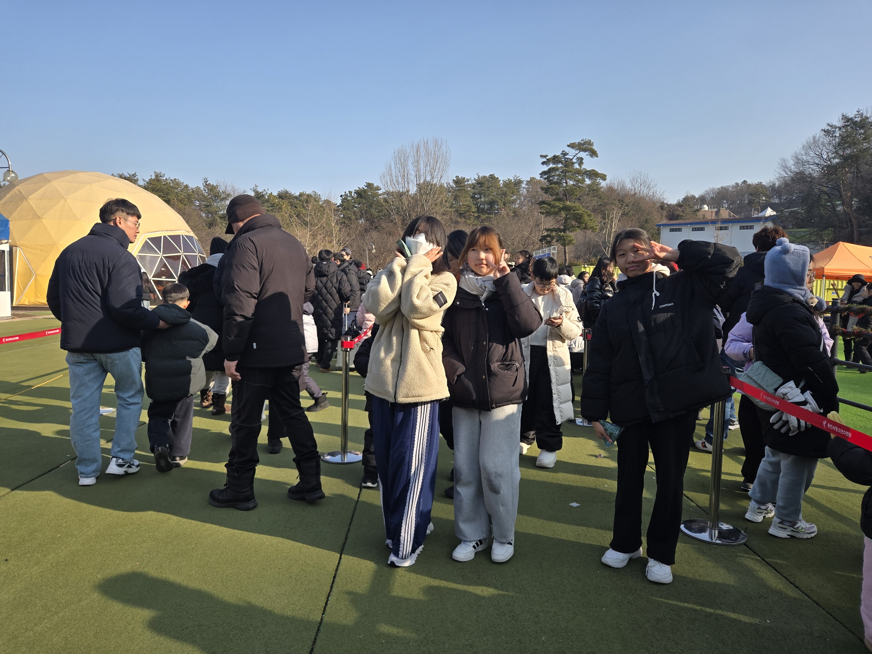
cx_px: 435
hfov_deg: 71.6
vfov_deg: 56.8
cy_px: 328
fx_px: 605
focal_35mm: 24
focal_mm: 5.4
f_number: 1.8
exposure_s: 1/2921
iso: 80
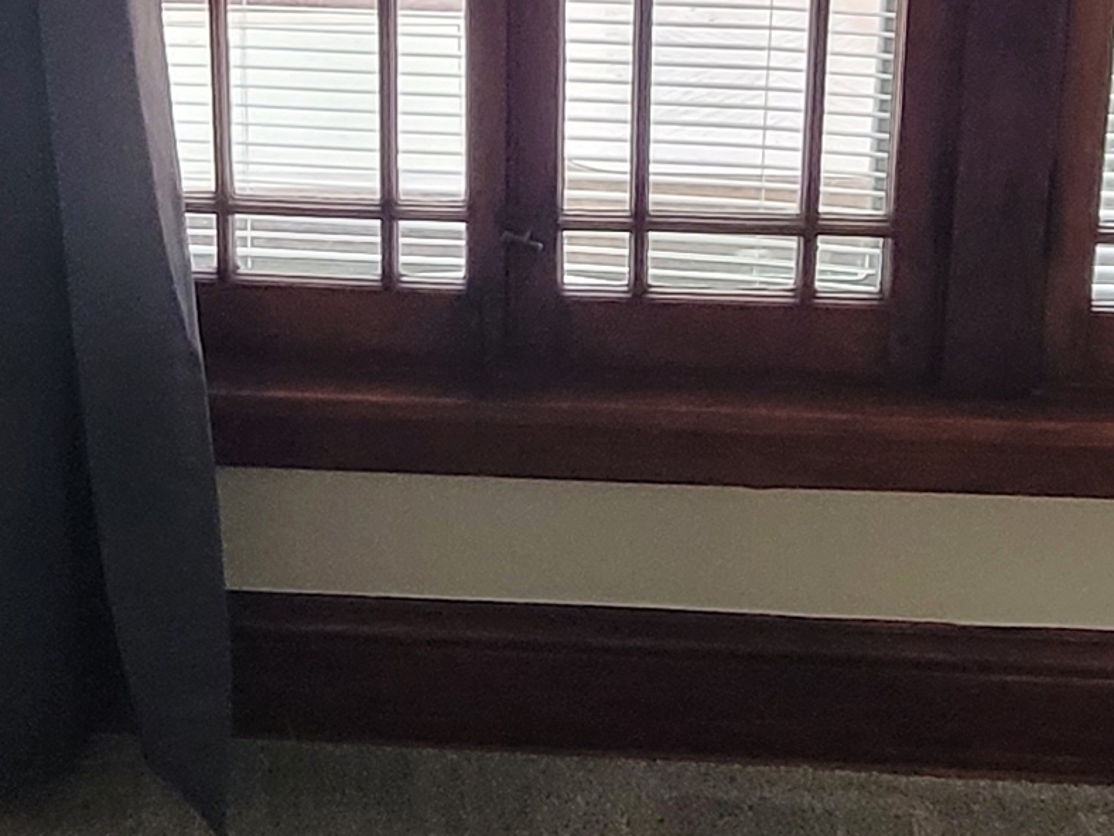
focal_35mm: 66
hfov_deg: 29.4
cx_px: 505
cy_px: -115
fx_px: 2124
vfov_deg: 21.0
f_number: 2.2
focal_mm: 1.74
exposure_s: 1/60
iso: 200
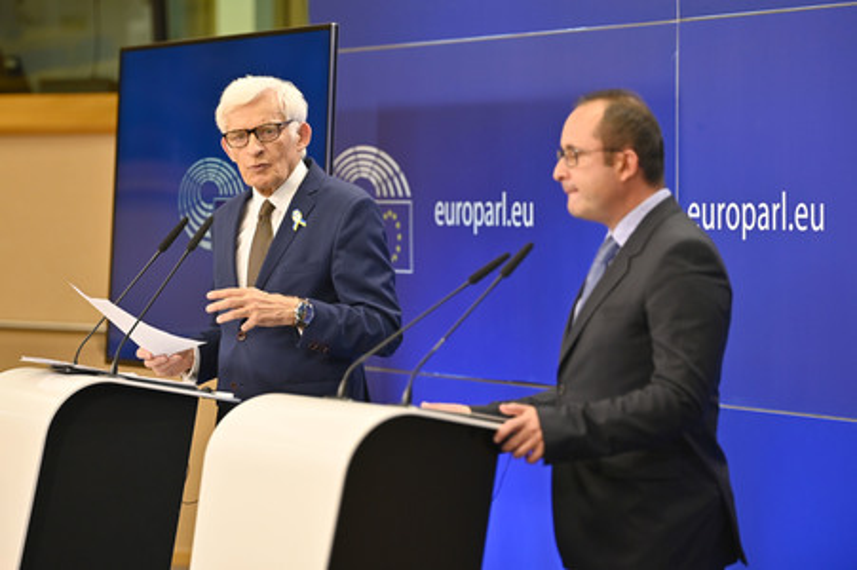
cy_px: 285
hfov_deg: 15.2
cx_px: 428
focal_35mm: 135
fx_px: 3211
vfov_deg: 10.1
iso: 1000
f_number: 2.8
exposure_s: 1/320
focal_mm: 135
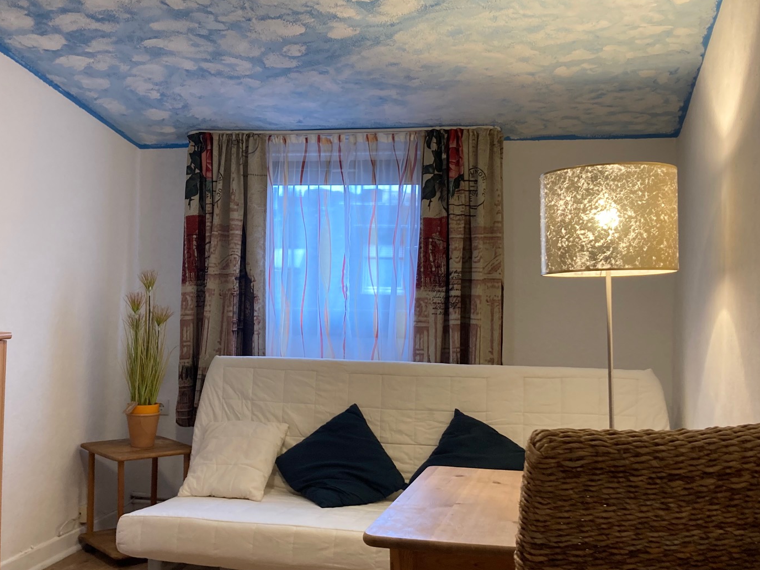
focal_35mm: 41
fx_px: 900
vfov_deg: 35.1
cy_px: 315
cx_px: 311
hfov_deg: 45.6
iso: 80
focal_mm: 3.99
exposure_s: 1/50
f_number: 1.8
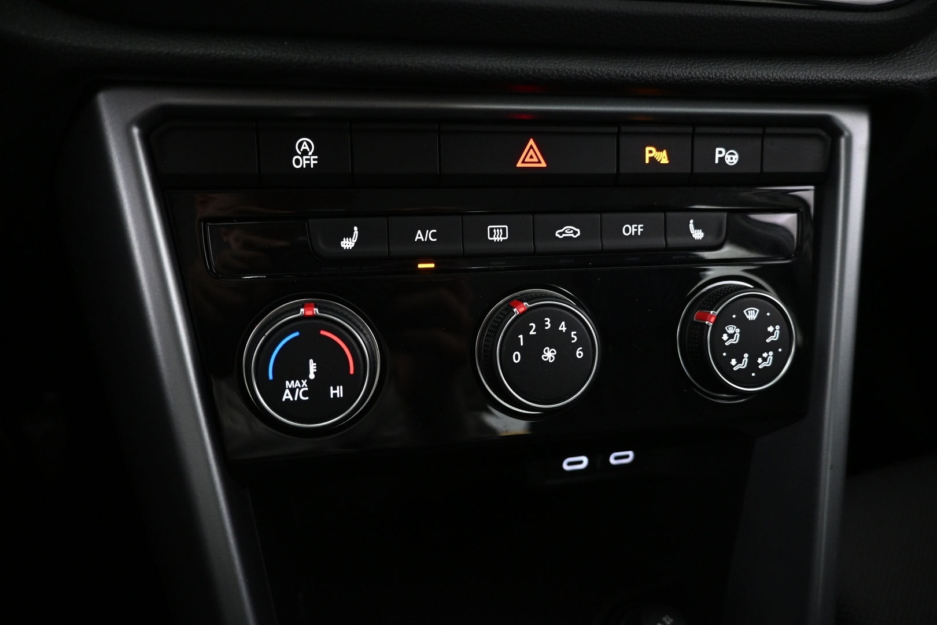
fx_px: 625
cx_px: 468
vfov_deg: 53.1
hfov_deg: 73.7
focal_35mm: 24
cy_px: 312
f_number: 3.5
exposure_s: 1/25
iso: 1600
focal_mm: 16
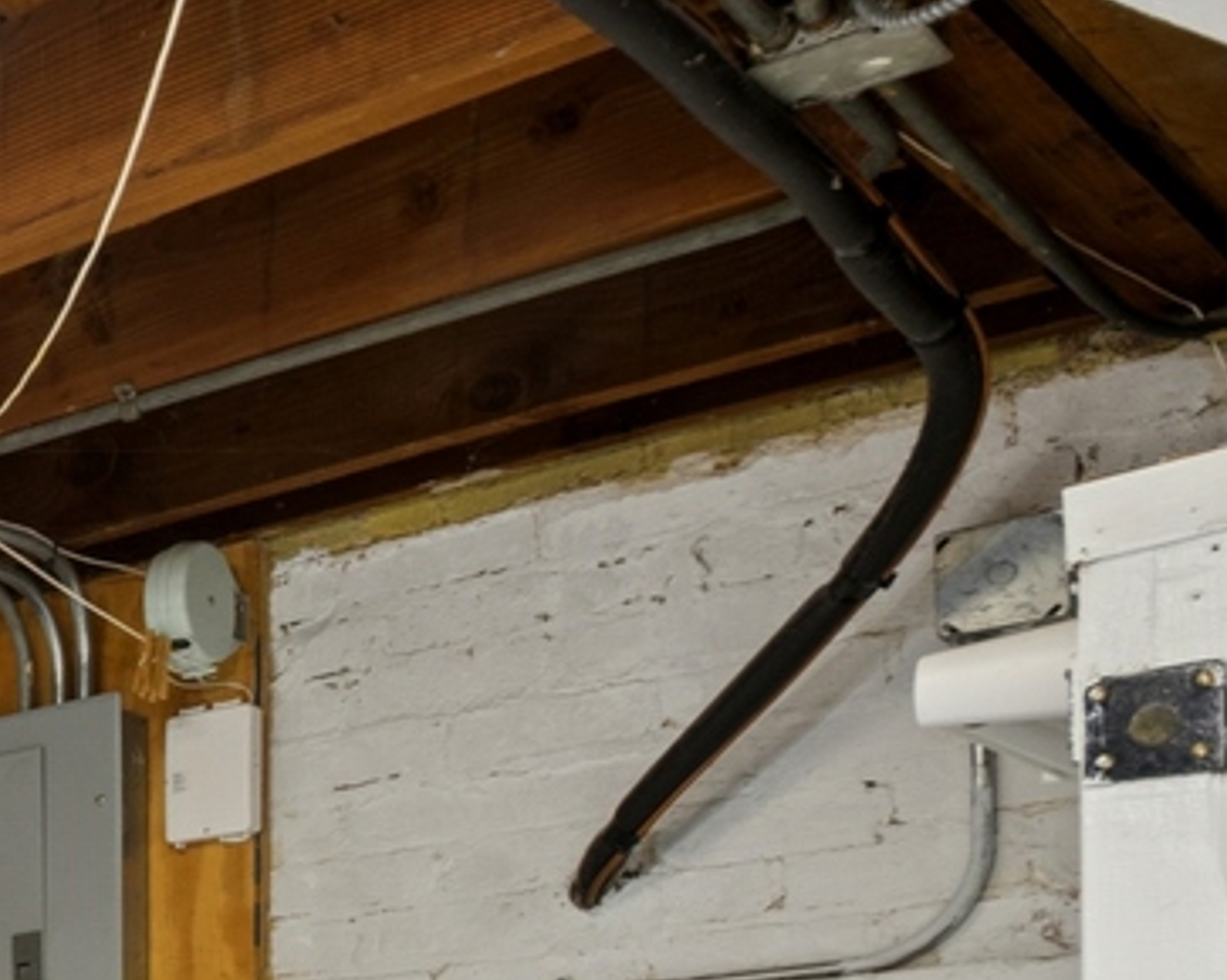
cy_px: 1426
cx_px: -1261
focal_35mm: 63
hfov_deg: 18.5
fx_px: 2287
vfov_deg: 20.9
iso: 200
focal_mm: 10
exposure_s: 1/4
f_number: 11
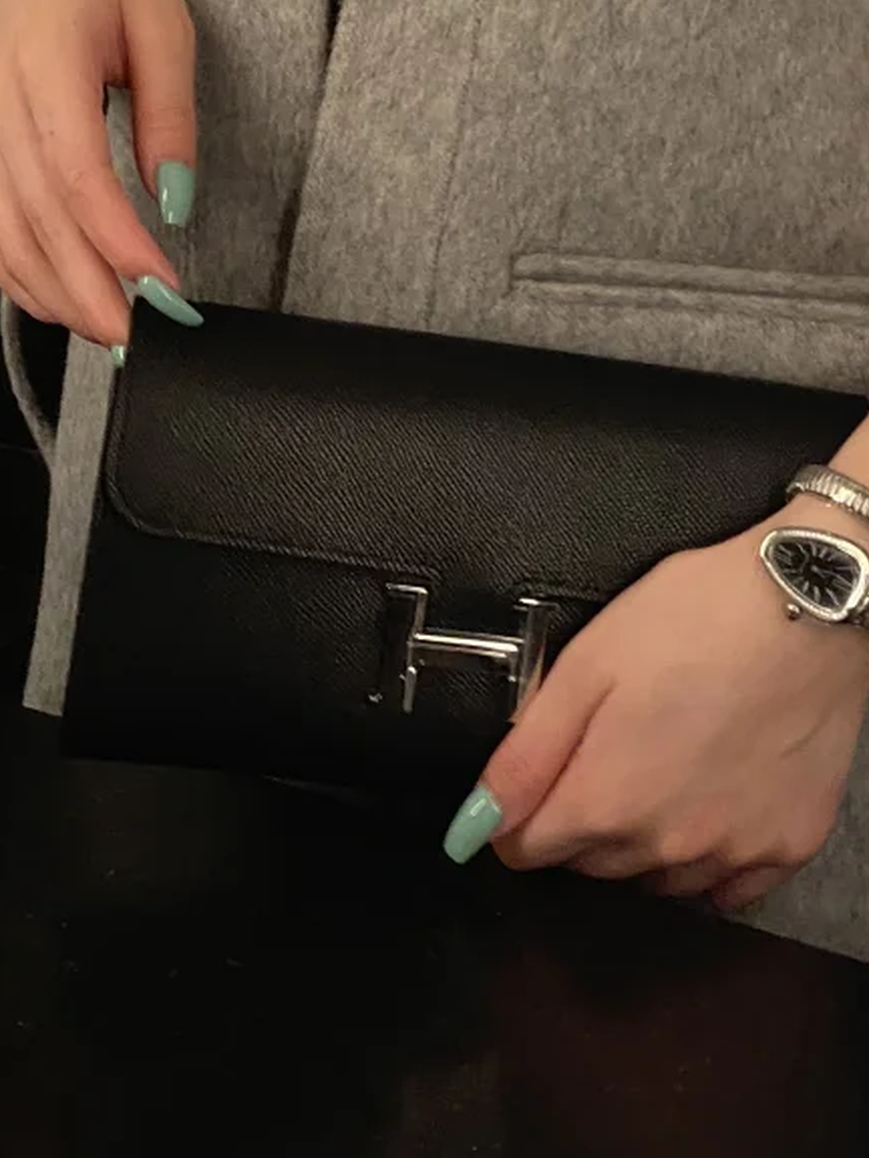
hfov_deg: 11.4
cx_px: 680
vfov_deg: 14.7
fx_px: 4351
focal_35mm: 130
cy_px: -209
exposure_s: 1/60
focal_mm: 6
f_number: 2
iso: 250
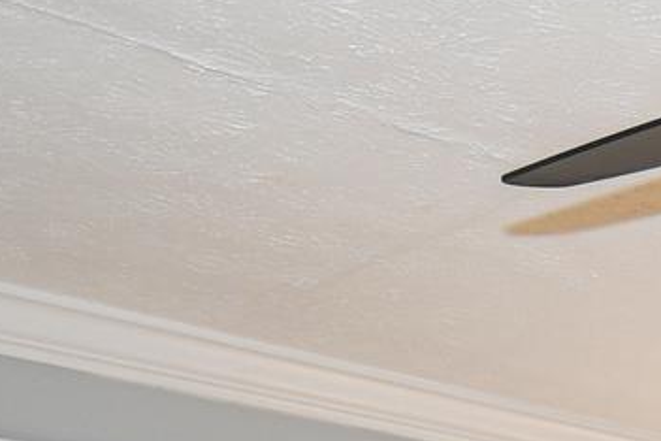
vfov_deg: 11.0
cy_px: 1051
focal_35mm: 105
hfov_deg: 16.1
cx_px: 1222
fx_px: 1928
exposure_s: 1/250
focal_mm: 12
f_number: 4
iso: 100
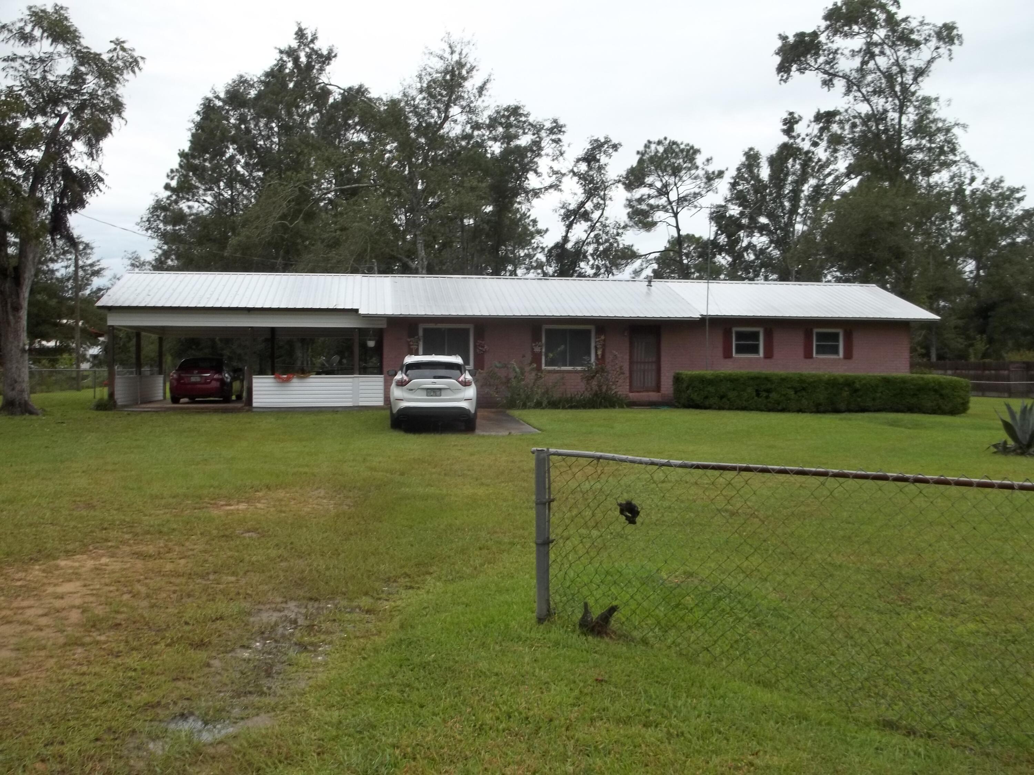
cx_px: 517
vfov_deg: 42.9
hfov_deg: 55.4
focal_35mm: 33
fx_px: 986
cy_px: 388
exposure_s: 1/100
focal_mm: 5.9
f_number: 8
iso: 64
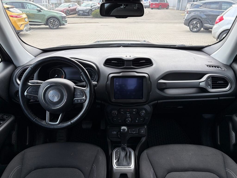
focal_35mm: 26
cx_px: 118
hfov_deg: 67.3
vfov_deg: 53.1
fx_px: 178
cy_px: 89
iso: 40
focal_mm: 5.96
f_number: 1.6
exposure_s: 1/329
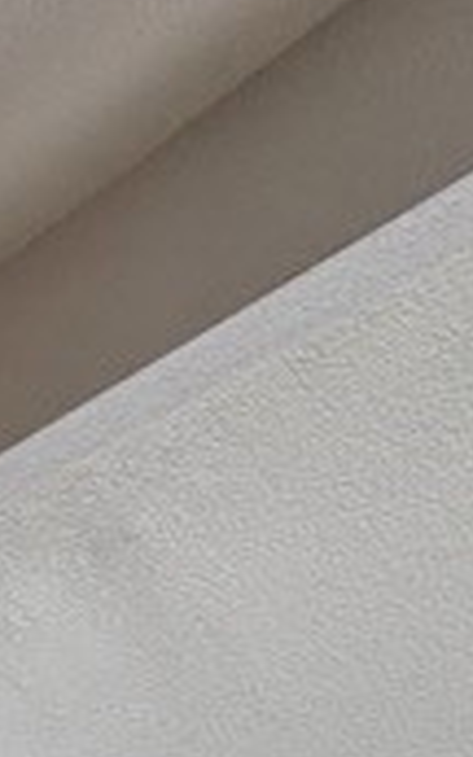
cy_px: 1260
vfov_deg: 24.1
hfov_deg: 18.2
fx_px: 1135
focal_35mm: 55
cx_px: -394
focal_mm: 2.22
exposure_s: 1/120
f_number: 2.2
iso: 64
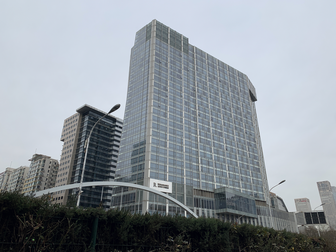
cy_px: 126
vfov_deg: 53.1
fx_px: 252
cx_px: 168
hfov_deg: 67.3
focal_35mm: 26
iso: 25
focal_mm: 4.25
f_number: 1.8
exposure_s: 1/1513
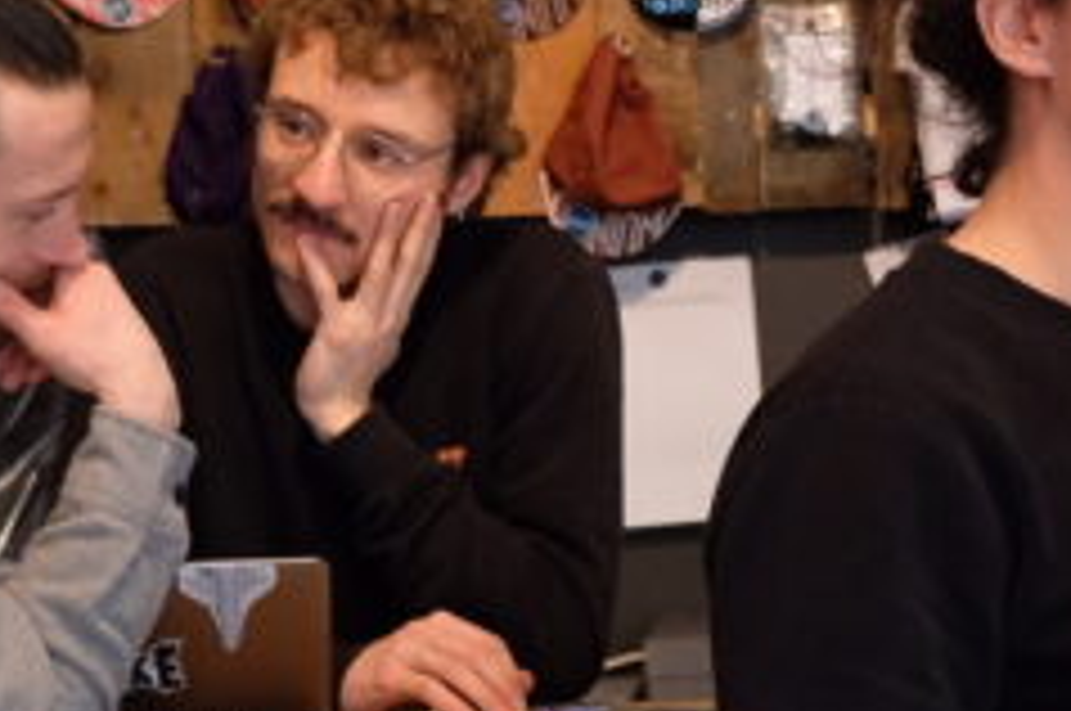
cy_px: 112
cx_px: 1066
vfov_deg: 10.9
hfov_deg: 16.1
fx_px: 3714
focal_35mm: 125
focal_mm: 22.3
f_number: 3.2
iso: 1250
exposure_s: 1/180
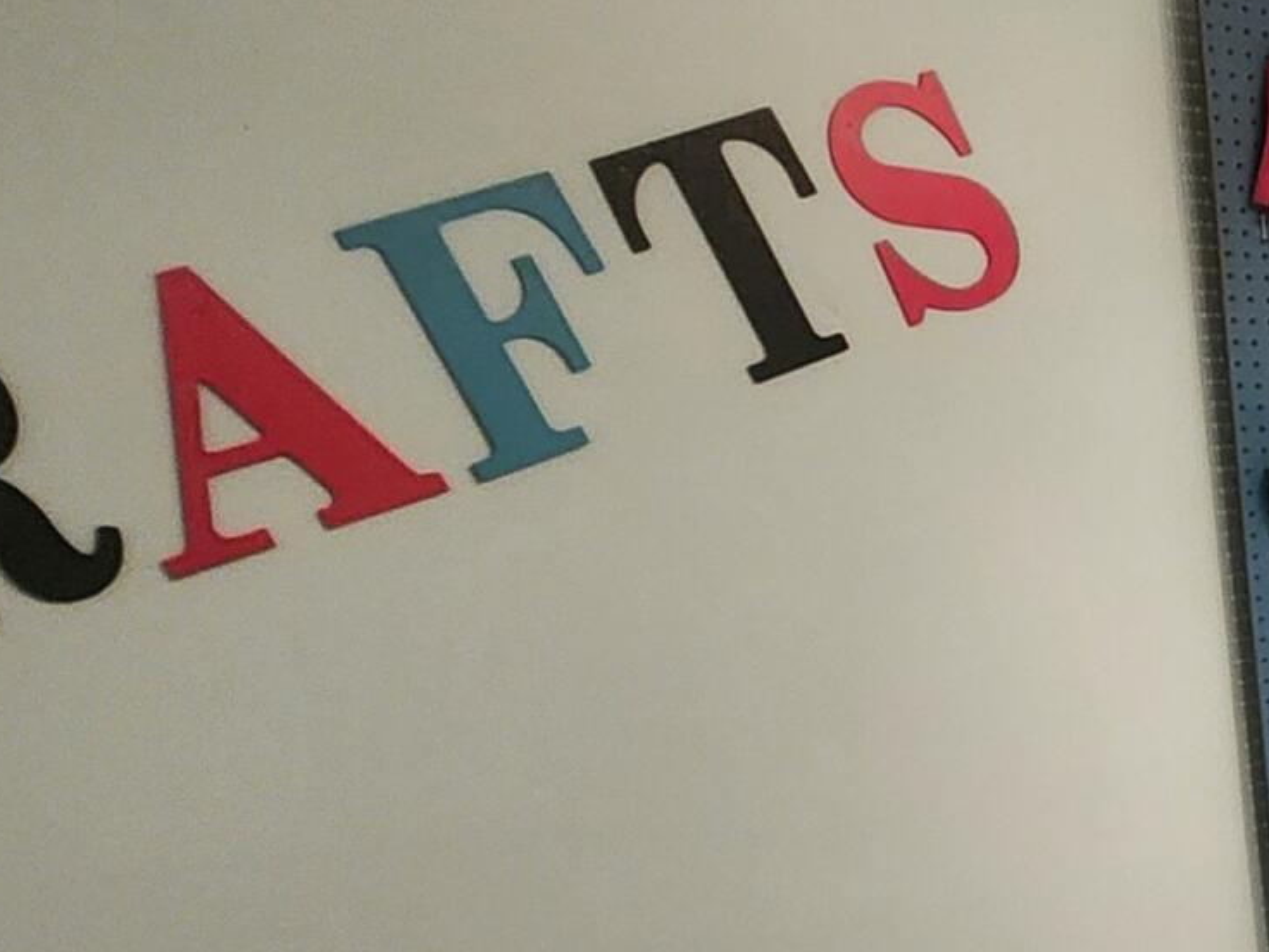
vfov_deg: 26.0
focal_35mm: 53
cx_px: 1817
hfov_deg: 27.3
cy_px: 974
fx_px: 1943
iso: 320
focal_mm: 2.2
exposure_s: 1/30
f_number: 2.2
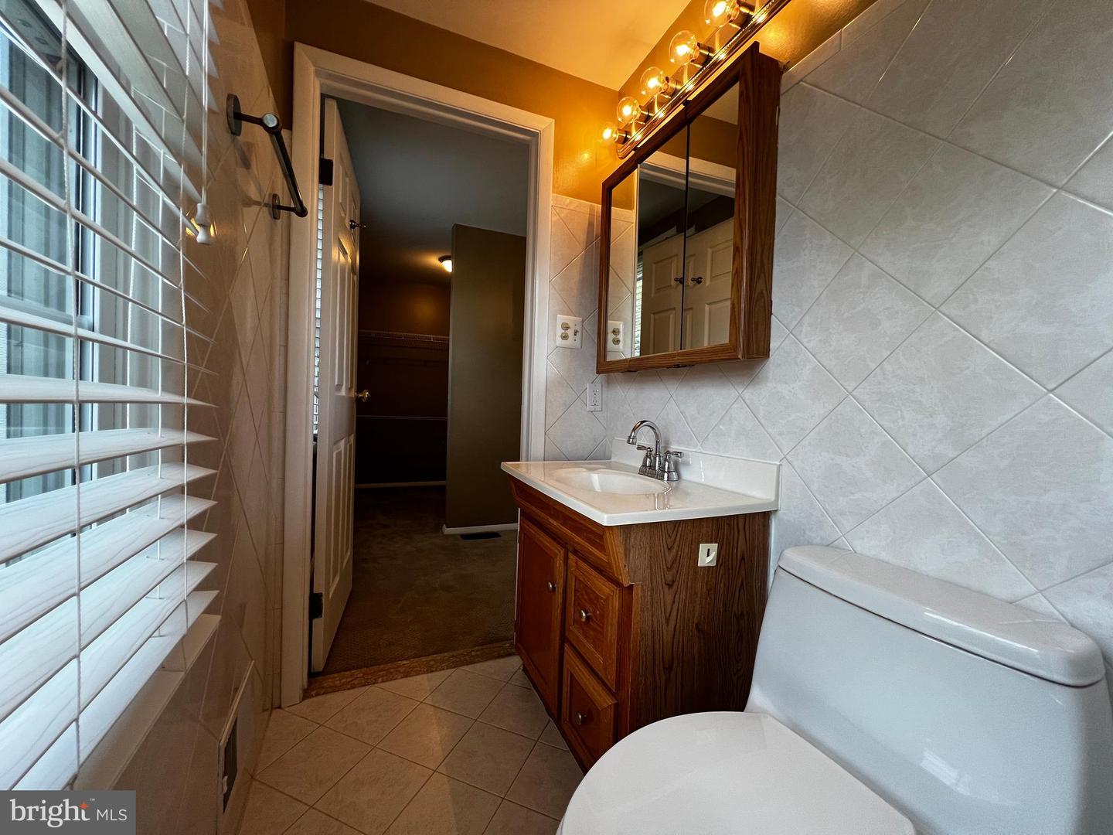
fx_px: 418
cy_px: 418
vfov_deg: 89.9
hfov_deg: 106.2
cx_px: 556
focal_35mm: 13
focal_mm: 1.57
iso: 160
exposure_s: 1/120
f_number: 1.8
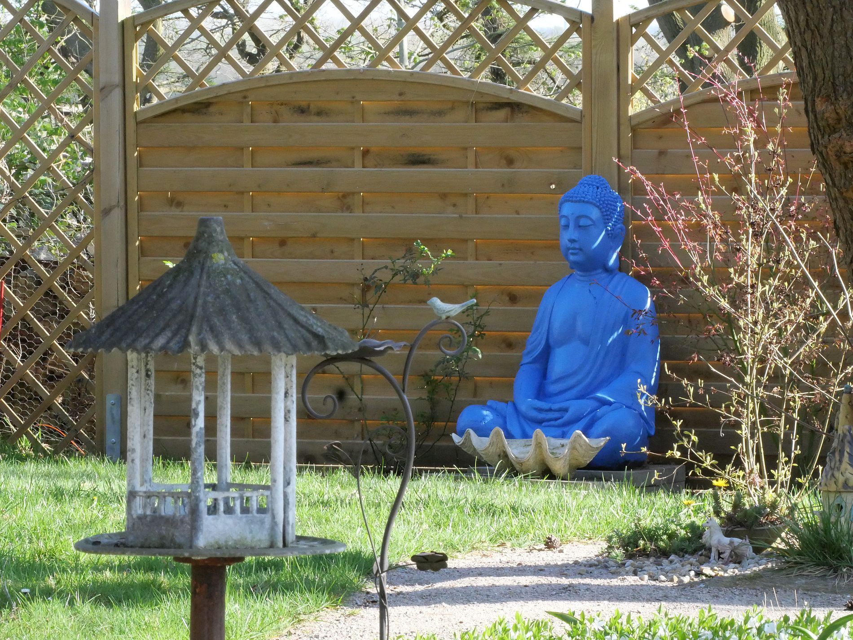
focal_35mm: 200
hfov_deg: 9.9
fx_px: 4928
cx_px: 426
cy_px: 320
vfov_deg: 7.4
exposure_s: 1/100
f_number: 22
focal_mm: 100
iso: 3200
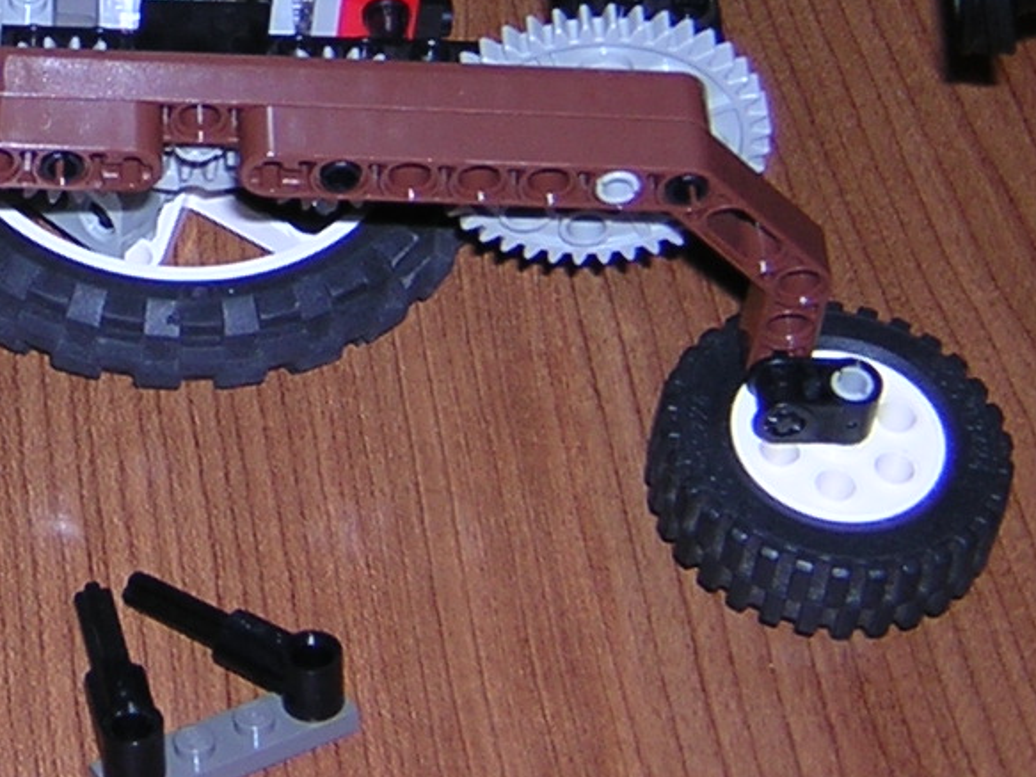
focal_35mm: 140
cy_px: -119
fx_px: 4189
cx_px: -87
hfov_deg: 13.8
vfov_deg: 10.4
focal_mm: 6.6
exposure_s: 1/60.1
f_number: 3.1
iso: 100
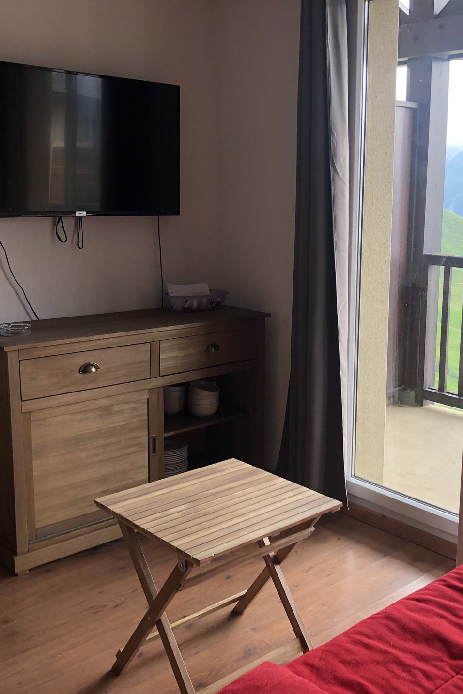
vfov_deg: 49.6
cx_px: 332
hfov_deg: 33.7
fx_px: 752
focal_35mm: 39
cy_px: 348
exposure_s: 1/120
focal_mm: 4
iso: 32
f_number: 1.8
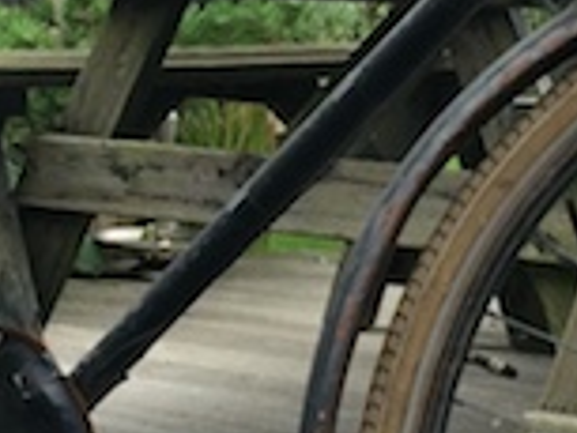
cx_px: 354
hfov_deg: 12.6
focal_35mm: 157
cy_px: 143
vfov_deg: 9.5
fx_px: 2619
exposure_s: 1/120
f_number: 2.2
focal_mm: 4.12
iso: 50
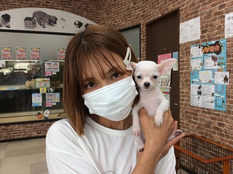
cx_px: 116
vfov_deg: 44.0
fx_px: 215
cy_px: 87
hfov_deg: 56.9
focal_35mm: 32
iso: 40
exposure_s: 1/60
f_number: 2.4
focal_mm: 3.3
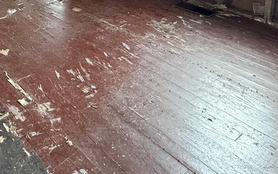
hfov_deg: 44.7
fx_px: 303
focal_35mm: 40
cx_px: 27
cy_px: -59
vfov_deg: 26.5
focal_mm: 2.22
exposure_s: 1/60
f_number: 2.2
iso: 640
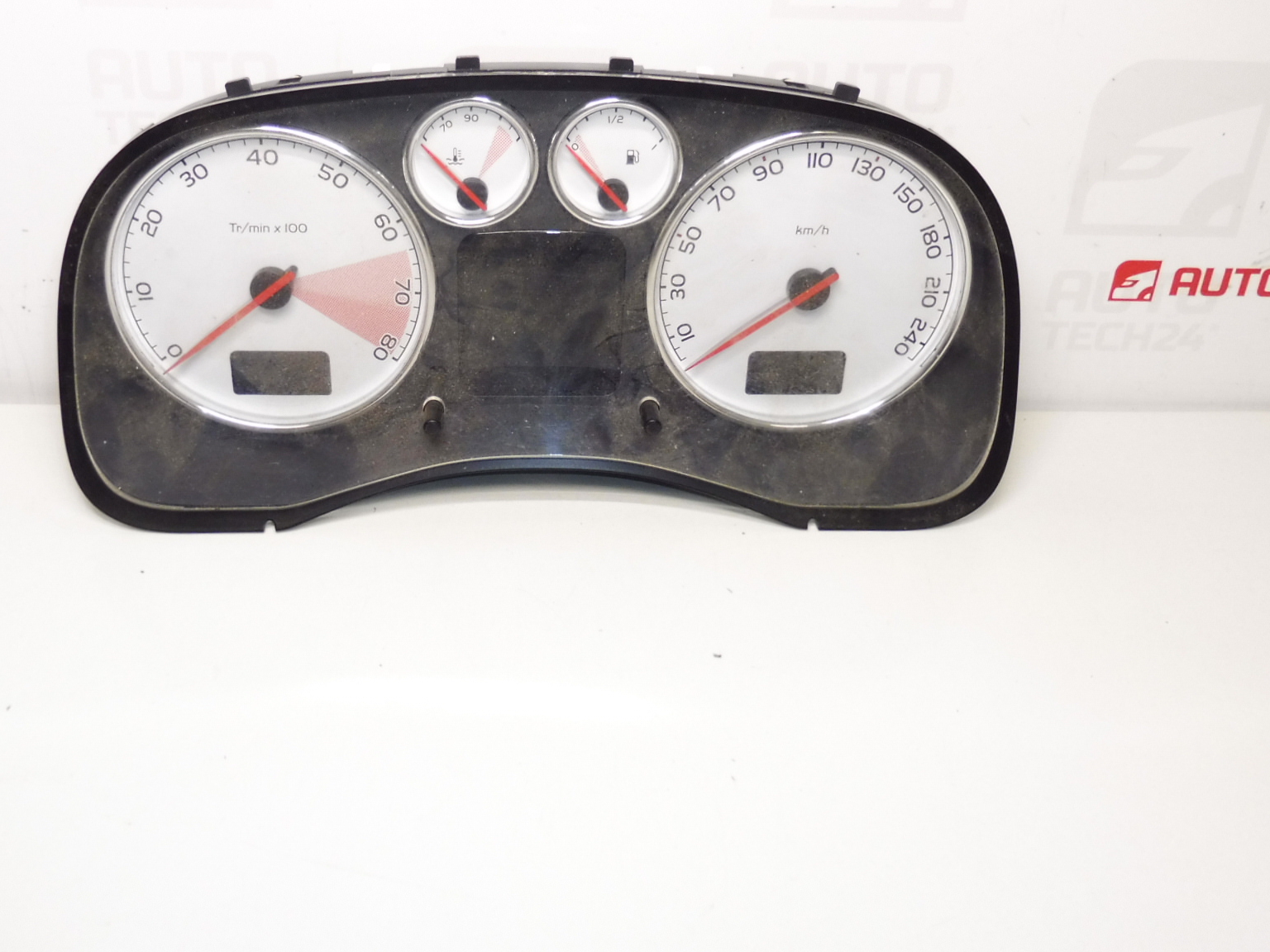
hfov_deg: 56.5
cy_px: 379
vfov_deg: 43.9
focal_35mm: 32
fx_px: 1174
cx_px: 535
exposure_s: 1/80
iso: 200
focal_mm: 4.3
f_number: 3.5
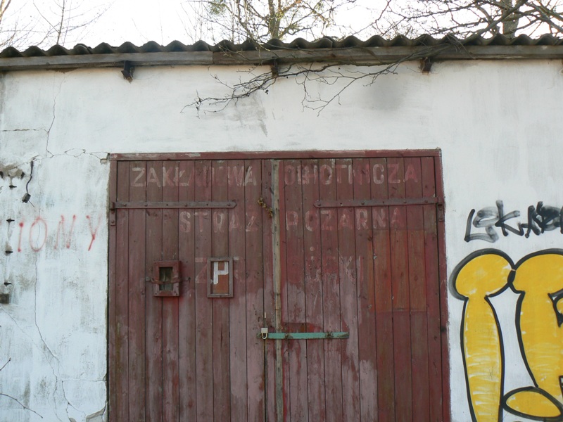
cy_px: 211
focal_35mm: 36
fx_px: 586
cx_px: 282
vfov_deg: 39.7
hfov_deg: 51.4
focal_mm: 6
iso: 80
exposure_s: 1/80
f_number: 4
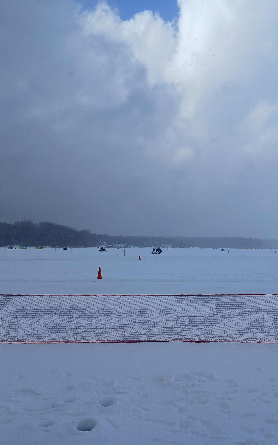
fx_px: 449
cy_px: 224
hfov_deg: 33.7
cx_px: 208
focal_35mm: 37
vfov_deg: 52.8
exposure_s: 1/741
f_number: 1.8
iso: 20
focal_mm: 3.86
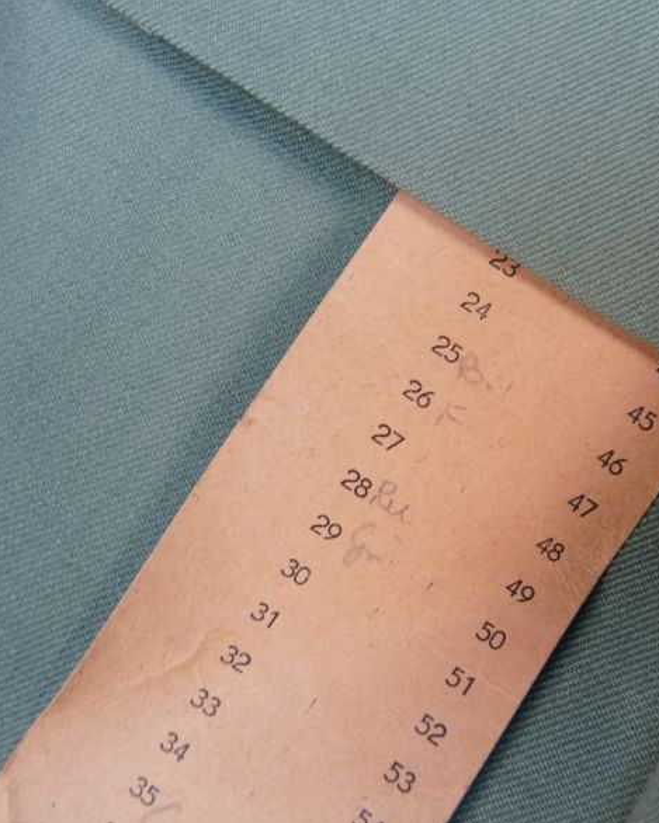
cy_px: 420
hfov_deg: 41.0
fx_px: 877
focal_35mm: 36
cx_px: 399
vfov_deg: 50.3
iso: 125
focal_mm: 4.8
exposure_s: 1/30
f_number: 2.8
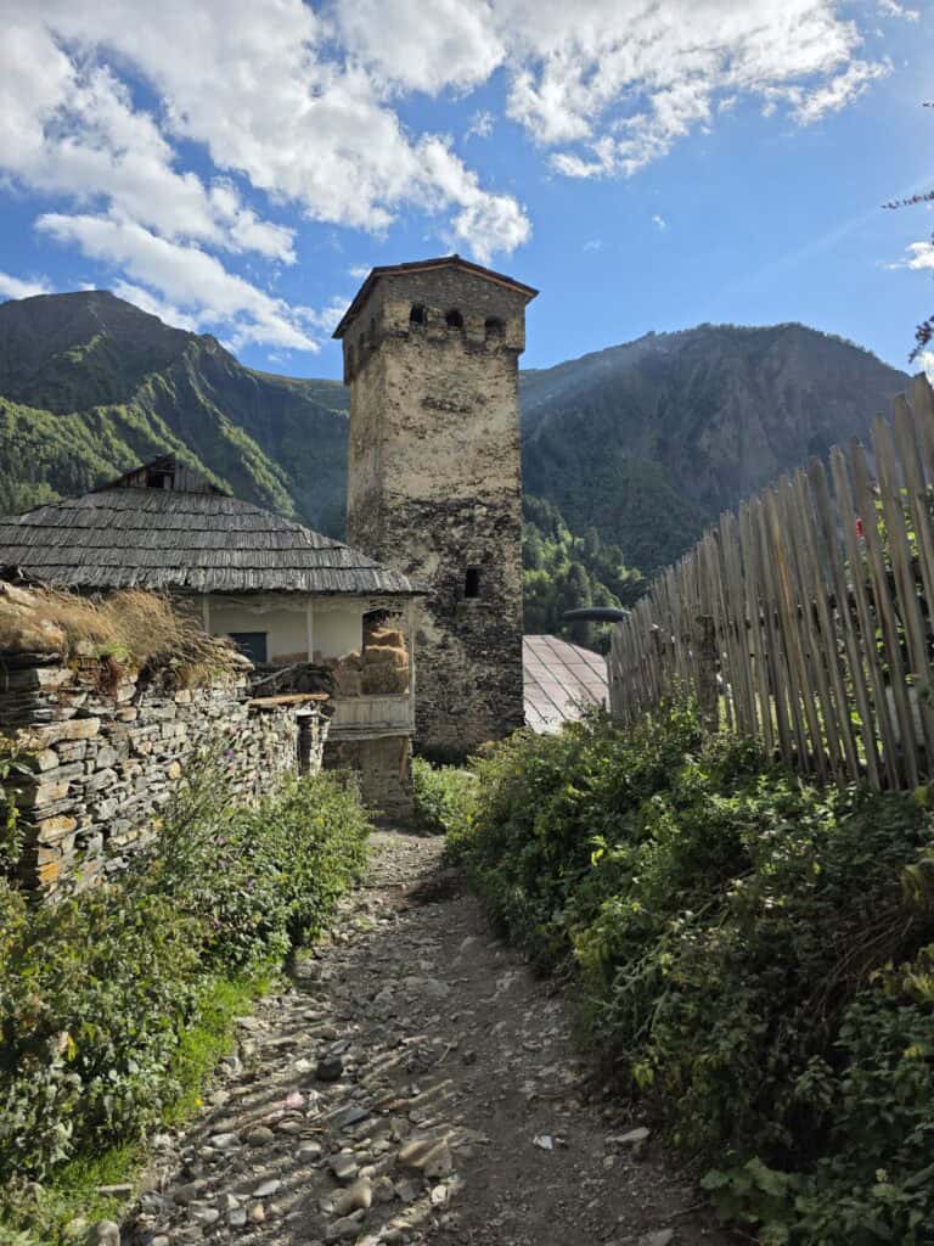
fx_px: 827
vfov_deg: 73.9
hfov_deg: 58.9
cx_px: 467
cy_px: 623
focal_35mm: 23
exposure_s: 1/7626
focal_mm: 6.3
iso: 80
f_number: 1.7
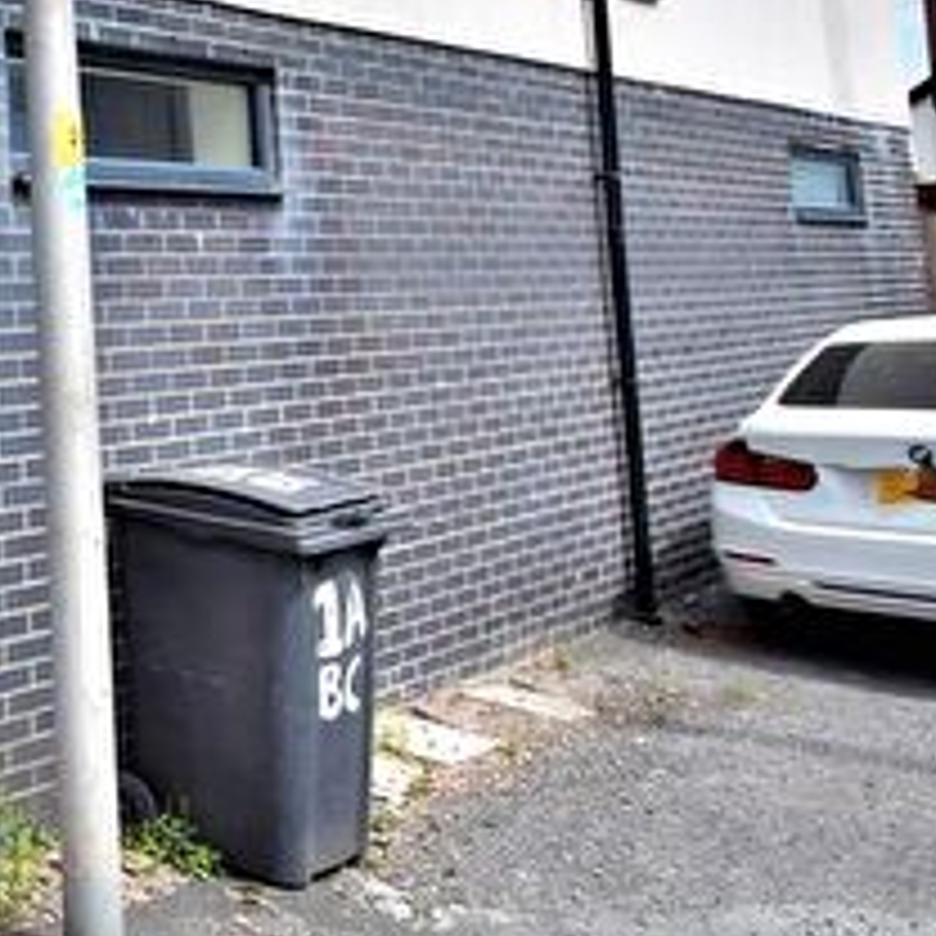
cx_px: -446
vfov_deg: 37.2
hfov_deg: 27.7
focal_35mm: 43
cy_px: 137
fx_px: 1315
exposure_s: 1/400
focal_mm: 10
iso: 100
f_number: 5
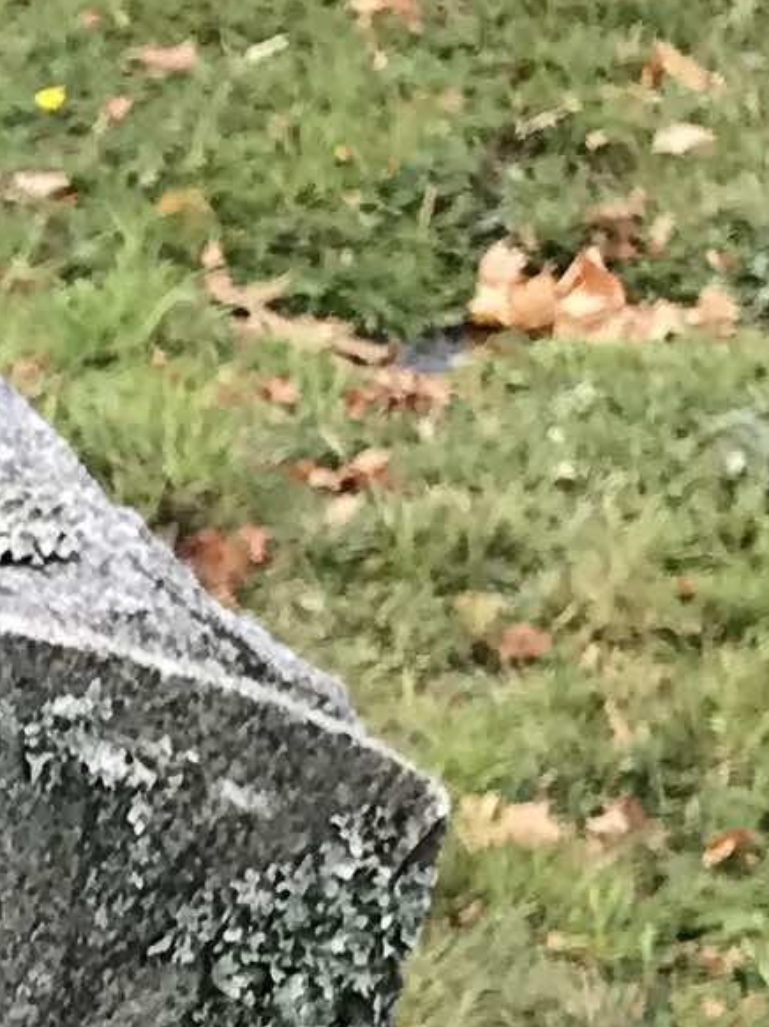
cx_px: -1545
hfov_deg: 6.9
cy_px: 2019
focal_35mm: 194
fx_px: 5751
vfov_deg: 9.6
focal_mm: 3.99
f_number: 1.8
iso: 20
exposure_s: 1/341
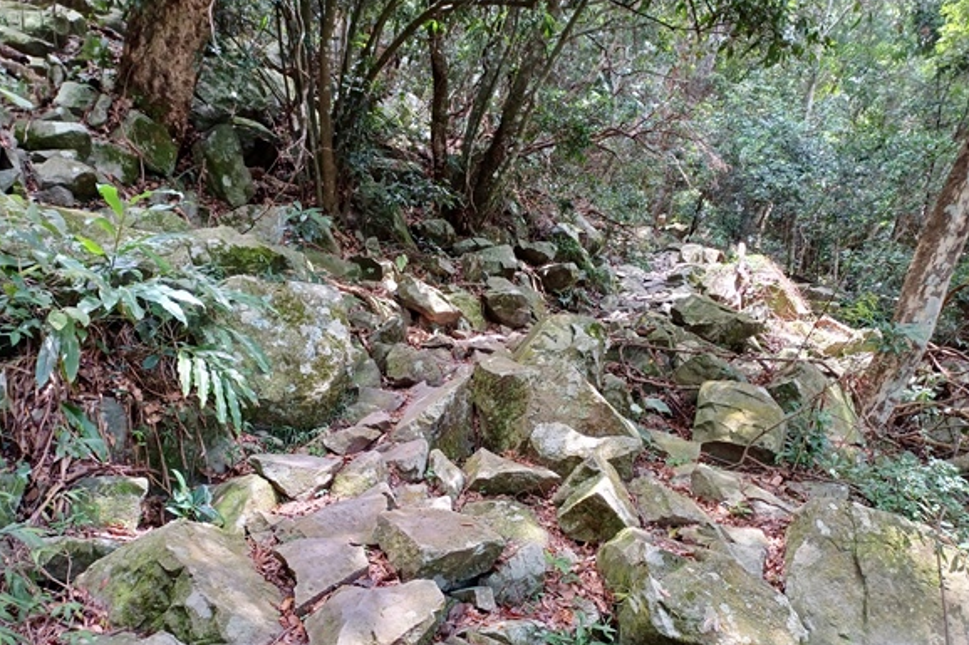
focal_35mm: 27
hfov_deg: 67.4
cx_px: 481
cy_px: 367
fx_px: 726
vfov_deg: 47.8
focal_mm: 4.6
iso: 125
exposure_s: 1/59
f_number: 1.8
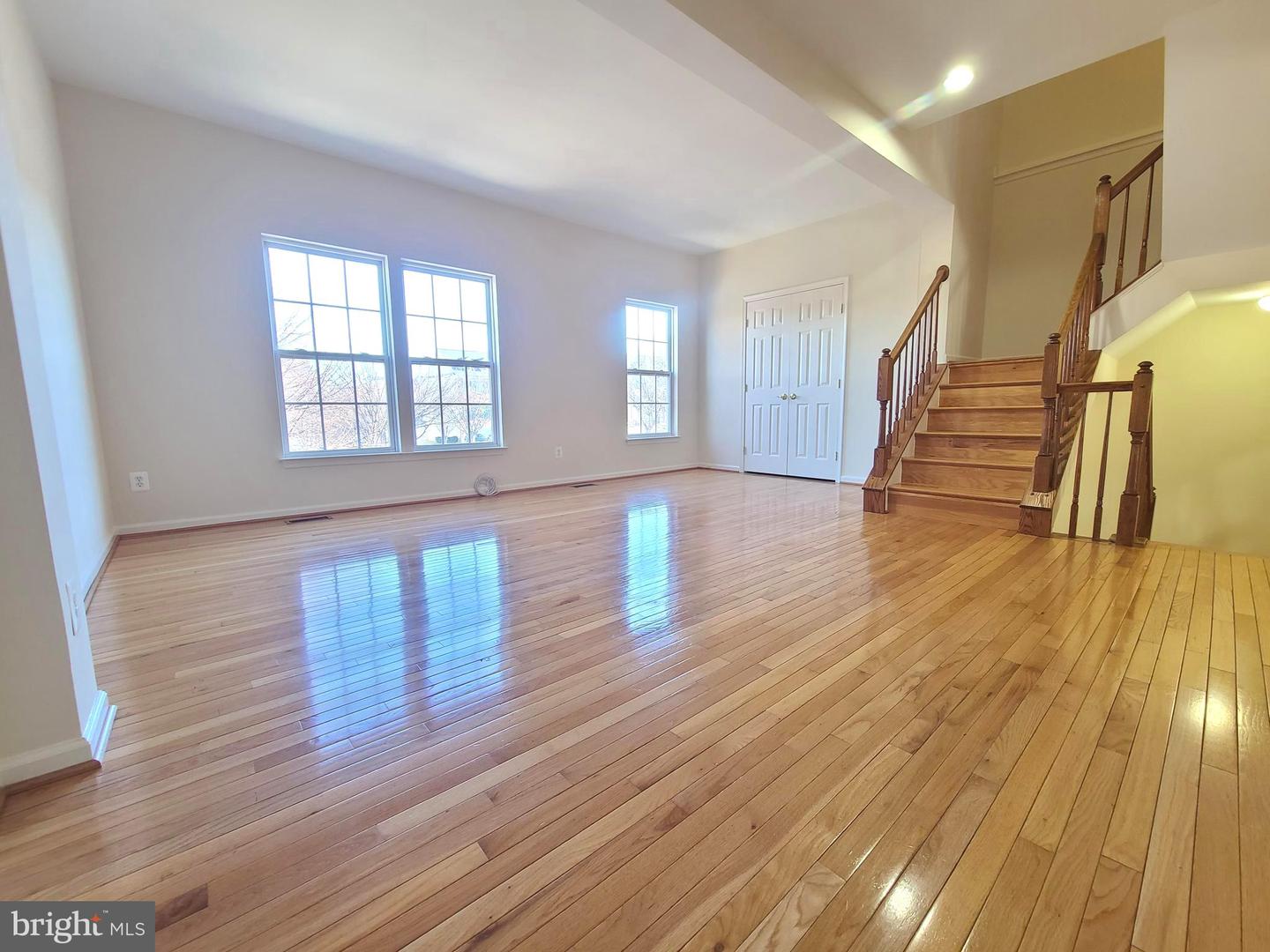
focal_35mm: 13
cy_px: 476
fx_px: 477
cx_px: 635
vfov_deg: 89.9
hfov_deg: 106.2
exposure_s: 1/60
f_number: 2.2
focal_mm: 2.2
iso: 200
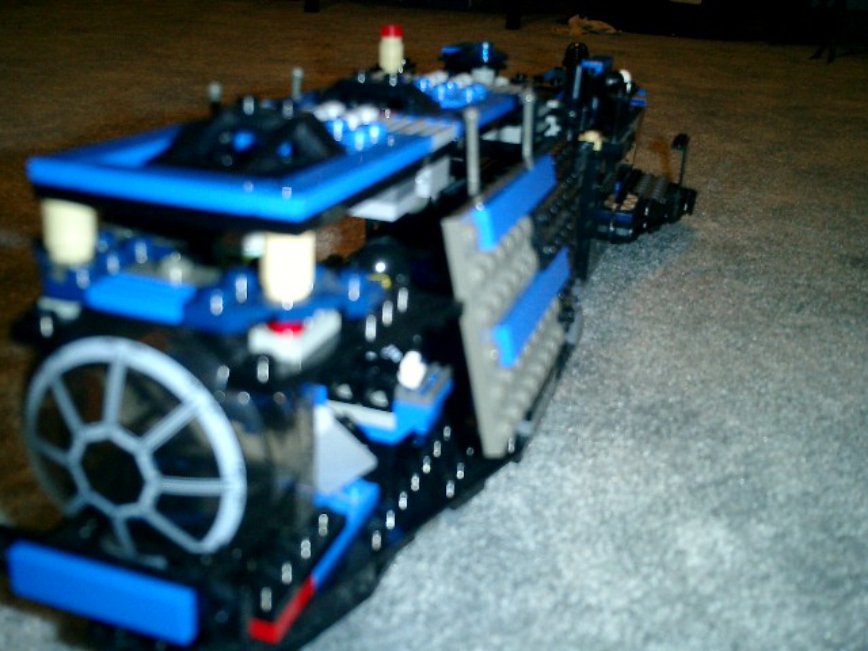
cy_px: 326
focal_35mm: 36
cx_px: 434
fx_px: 903
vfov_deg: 39.7
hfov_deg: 51.4
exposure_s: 1/30
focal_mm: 7.5
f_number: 3.2
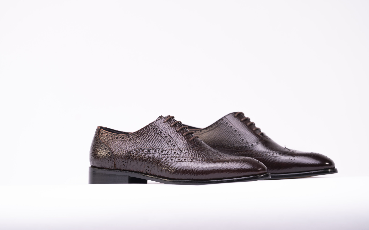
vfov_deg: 6.5
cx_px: 184
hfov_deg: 10.4
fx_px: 2031
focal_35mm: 202
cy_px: 116
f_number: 5
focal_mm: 198
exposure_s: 1/100
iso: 100
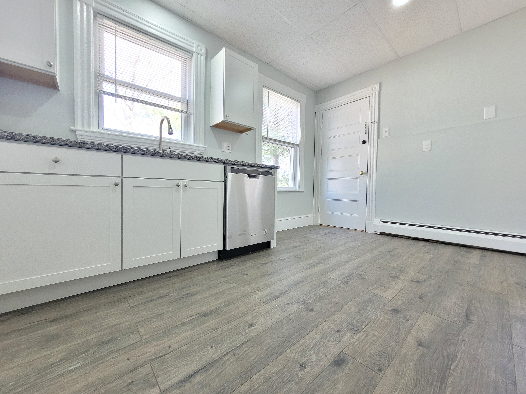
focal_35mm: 13
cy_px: 197
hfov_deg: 106.2
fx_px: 198
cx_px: 263
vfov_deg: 89.9
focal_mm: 1.74
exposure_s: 1/60
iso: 320
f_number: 2.2
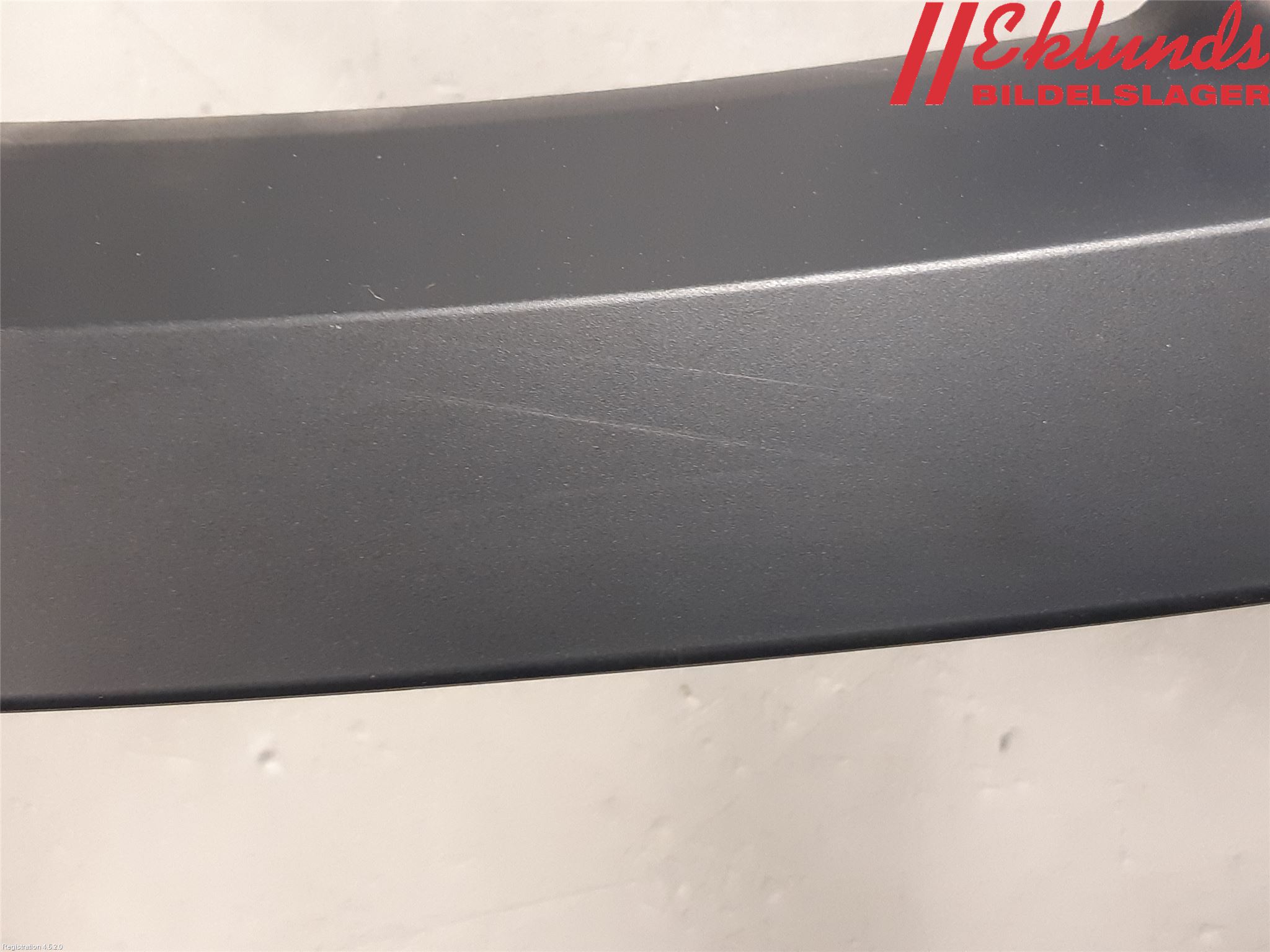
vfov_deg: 53.1
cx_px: 635
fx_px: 954
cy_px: 476
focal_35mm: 26
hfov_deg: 67.3
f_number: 1.7
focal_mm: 3.93
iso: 250
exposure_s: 1/33
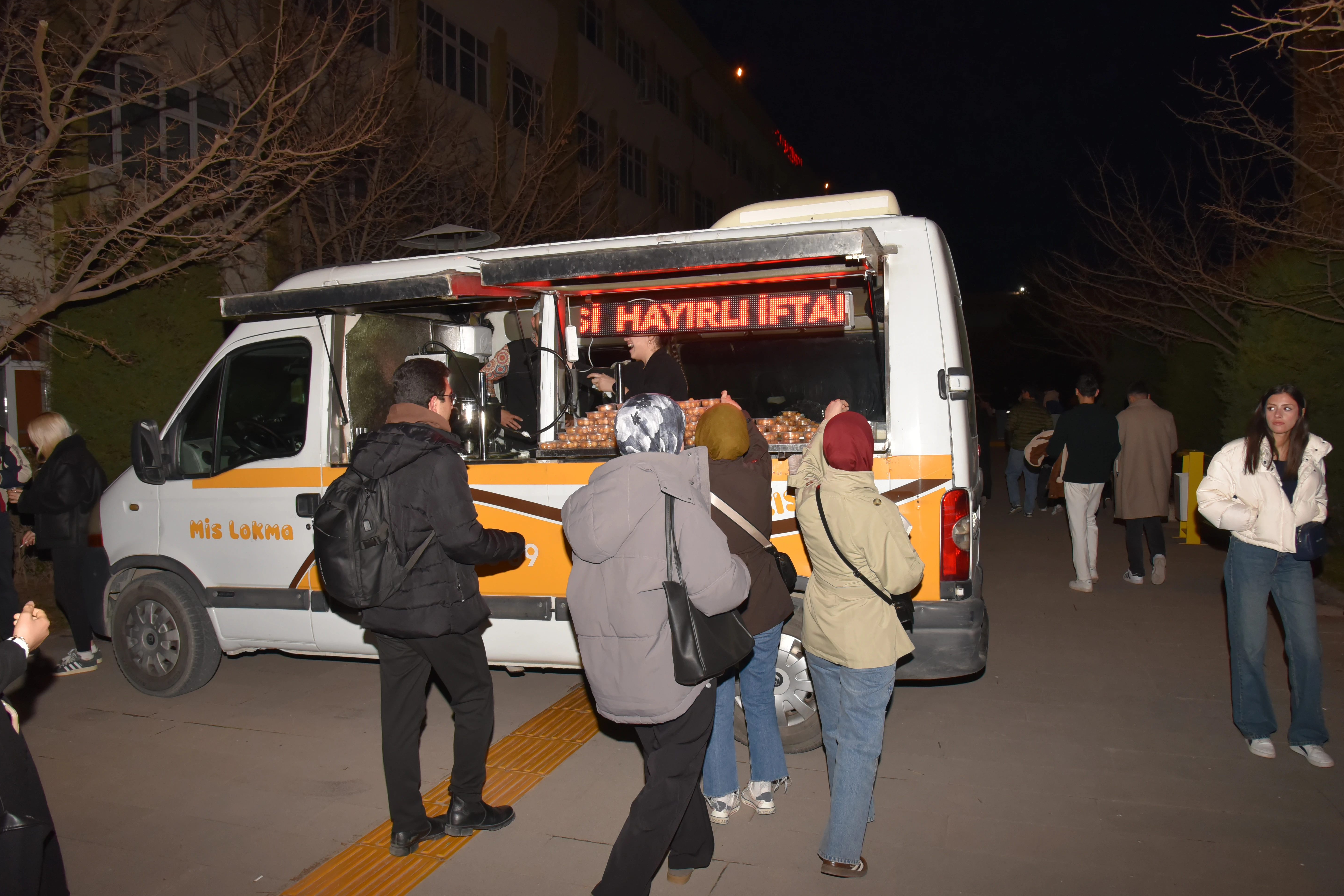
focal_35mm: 25
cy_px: 453
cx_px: 686
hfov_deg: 71.5
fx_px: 933
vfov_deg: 51.3
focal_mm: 24
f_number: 8
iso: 1600
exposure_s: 1/60
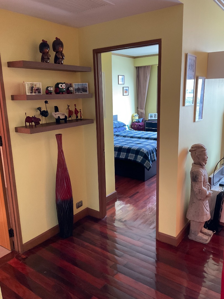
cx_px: 112
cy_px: 150
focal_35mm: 29
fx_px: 250
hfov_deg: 48.2
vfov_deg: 61.7
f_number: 1.8
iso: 250
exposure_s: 1/40
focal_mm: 3
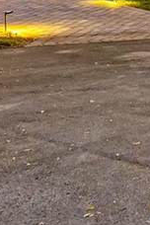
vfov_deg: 19.4
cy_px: -22
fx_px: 631
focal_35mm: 101
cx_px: 295
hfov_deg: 12.1
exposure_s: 3.2
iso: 1000
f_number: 8
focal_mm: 18
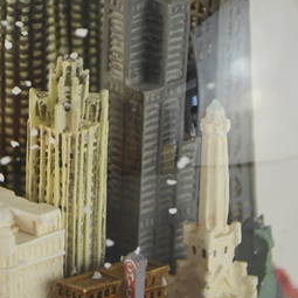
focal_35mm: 135
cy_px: 172
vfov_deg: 12.9
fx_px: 1315
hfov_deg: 12.9
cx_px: 98
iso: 360
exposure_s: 1/125
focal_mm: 45
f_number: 5.6
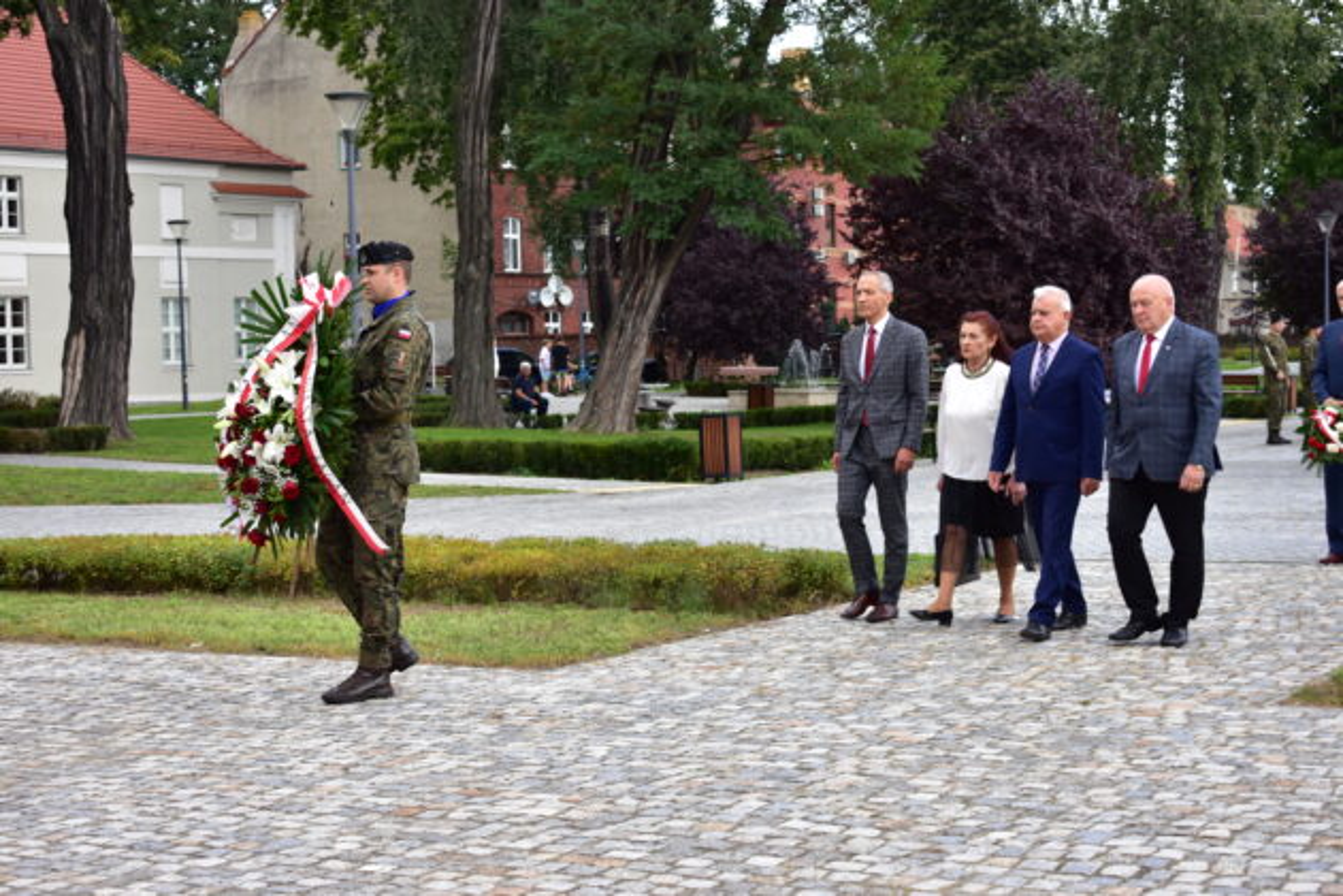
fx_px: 2350
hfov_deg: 31.9
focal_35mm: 63
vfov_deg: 21.6
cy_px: 448
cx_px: 672
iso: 200
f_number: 5
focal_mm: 42
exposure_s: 1/200
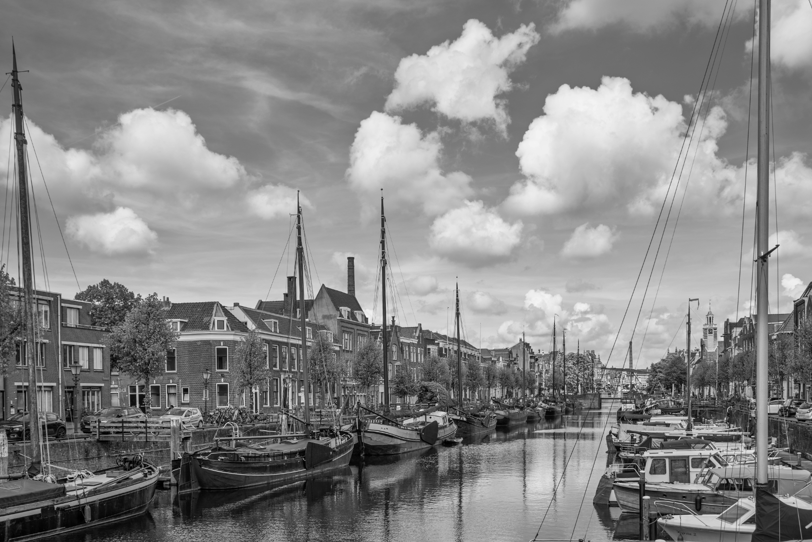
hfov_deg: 55.8
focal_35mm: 34
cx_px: 414
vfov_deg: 38.9
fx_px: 767
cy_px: 272
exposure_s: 1/640
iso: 100
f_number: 4
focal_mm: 28
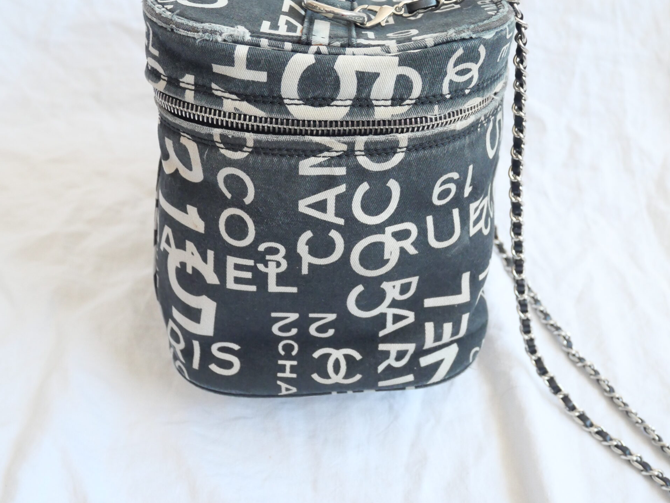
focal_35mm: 43
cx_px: 337
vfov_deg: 33.3
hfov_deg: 43.8
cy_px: 161
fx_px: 832
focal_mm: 16
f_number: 3.9
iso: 1250
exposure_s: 1/60
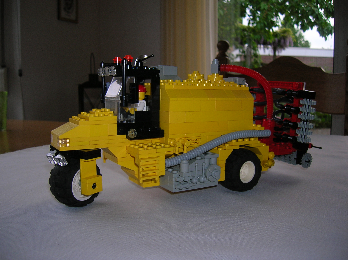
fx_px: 342
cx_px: 174
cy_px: 130
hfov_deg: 54.0
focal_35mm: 34
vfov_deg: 41.7
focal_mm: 5.7
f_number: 2.9
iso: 50
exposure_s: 1/60.1
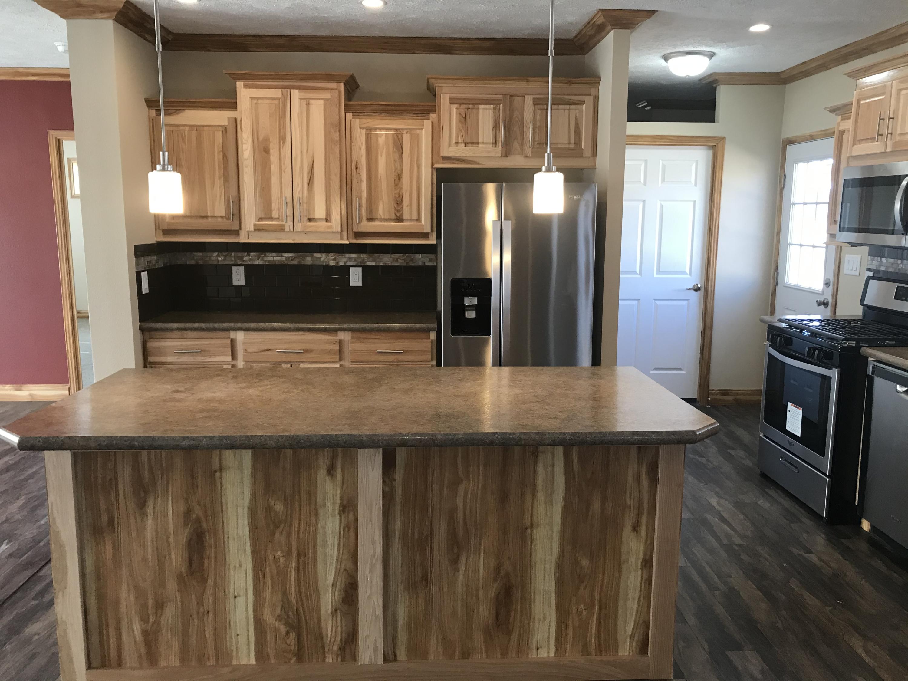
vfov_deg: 49.7
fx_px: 734
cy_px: 340
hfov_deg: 63.4
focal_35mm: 28
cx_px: 454
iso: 25
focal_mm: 3.99
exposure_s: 1/30
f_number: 1.8
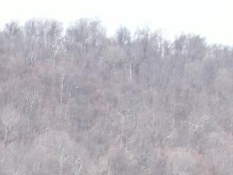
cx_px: -448
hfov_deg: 7.4
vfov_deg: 5.8
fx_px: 1616
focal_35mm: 240
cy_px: 512
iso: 100
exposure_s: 1/320
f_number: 3.4
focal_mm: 6.77
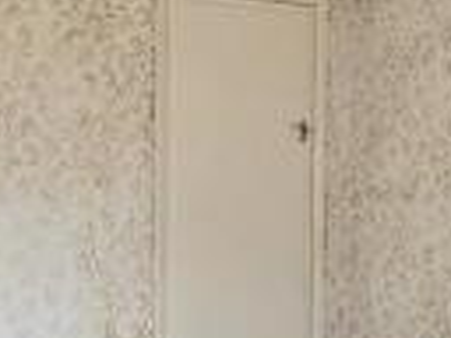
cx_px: 146
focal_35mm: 59
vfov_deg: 24.8
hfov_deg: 32.4
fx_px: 769
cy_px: 202
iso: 64
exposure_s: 1/101
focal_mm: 2.2
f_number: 2.2
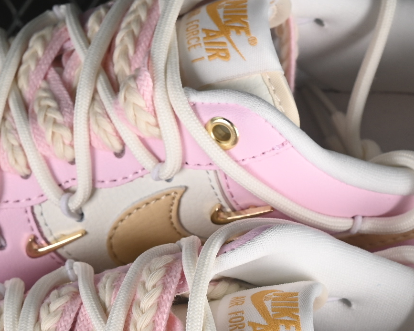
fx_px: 2770
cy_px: 300
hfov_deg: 8.5
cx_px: 127
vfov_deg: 6.8
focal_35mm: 226
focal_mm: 50
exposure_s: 1/80
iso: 160
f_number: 7.1
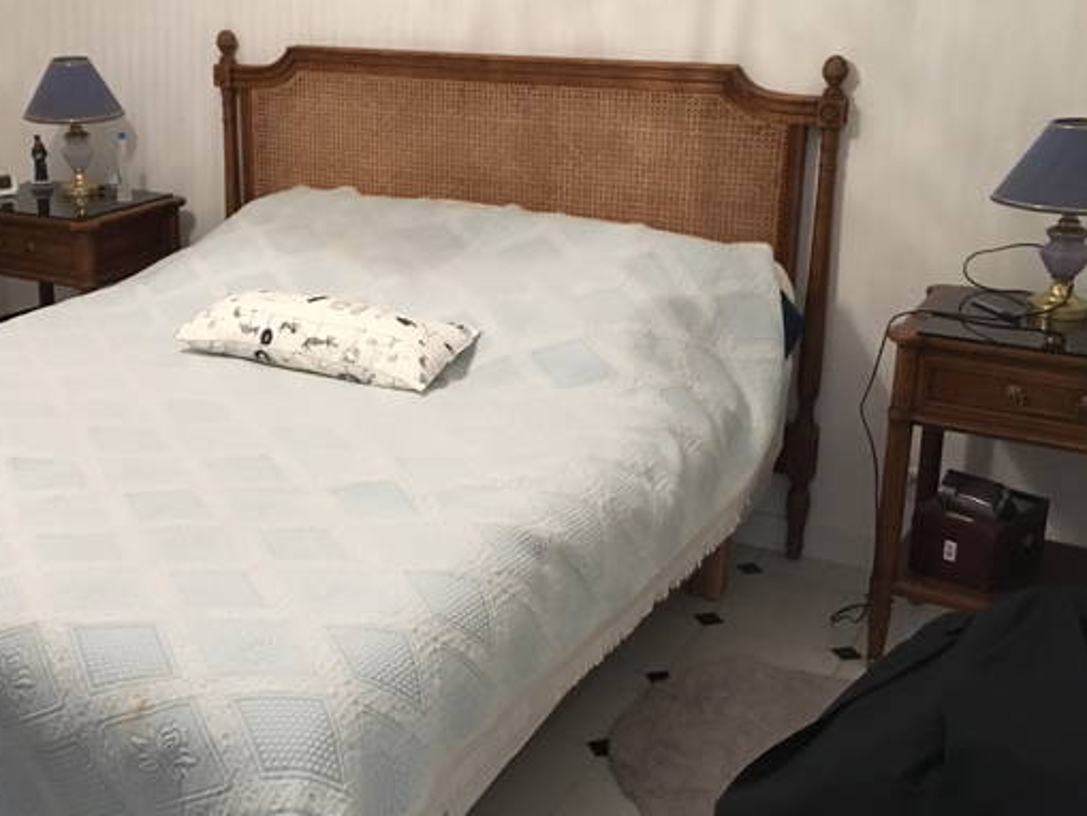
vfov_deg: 32.2
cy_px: 355
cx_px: 384
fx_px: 1413
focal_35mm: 45
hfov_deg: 41.6
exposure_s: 1/25
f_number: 2.2
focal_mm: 4.15
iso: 200
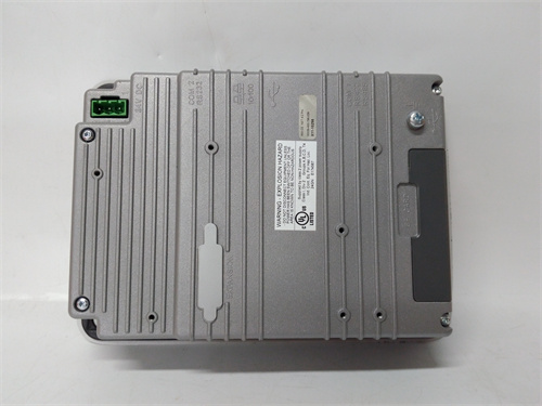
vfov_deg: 51.4
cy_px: 203
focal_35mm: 27
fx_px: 423
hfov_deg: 65.3
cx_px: 271
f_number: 2
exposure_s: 1/33
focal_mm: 3.79
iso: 199
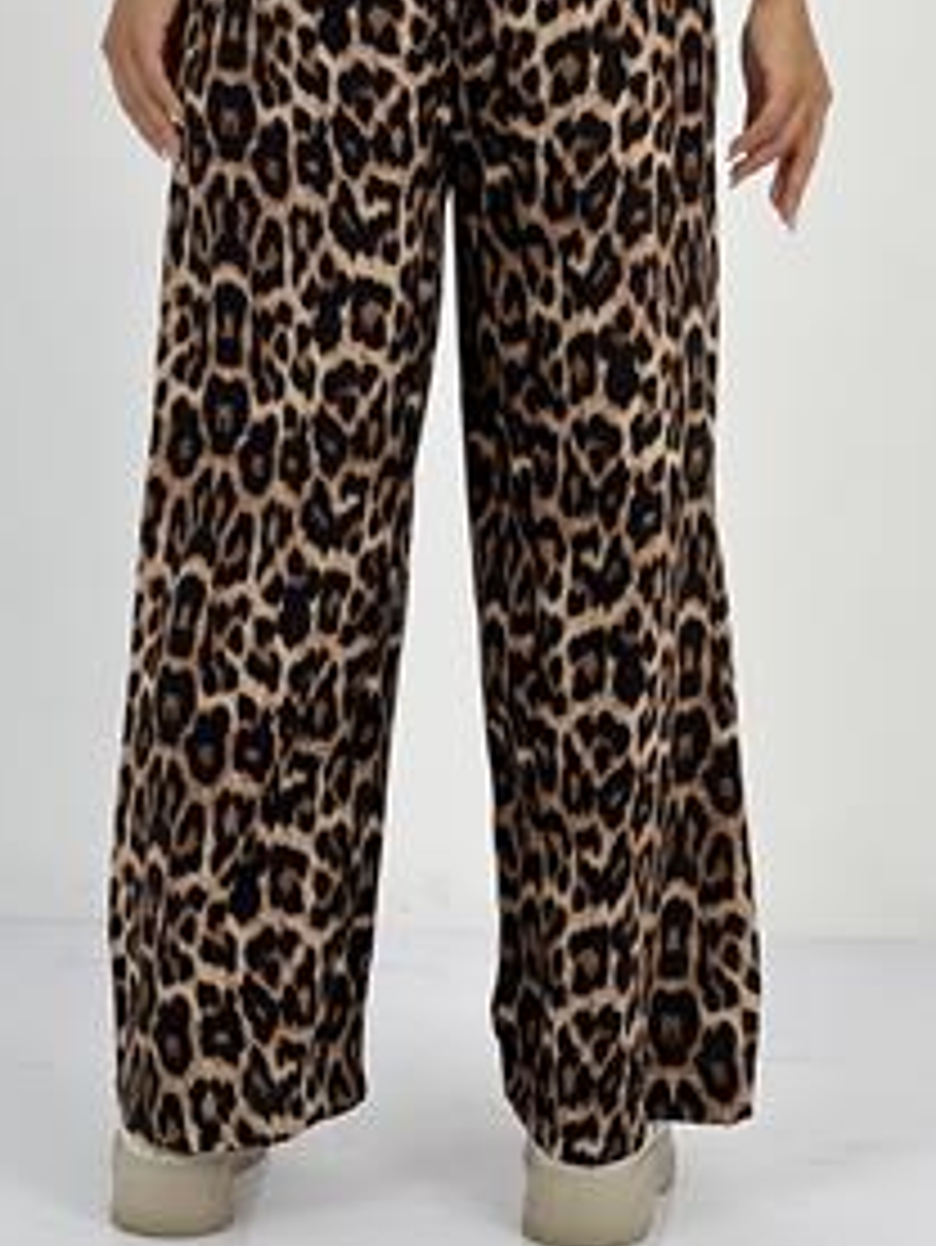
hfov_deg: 12.9
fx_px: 4143
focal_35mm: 115
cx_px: 320
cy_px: 403
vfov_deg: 17.1
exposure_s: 1/100
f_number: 2.8
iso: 40
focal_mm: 9
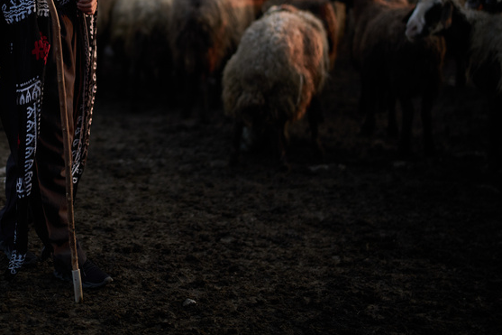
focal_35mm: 92
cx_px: 56
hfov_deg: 21.7
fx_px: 1282
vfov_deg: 14.7
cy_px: 30
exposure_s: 1/1250
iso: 200
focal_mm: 50
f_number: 1.4
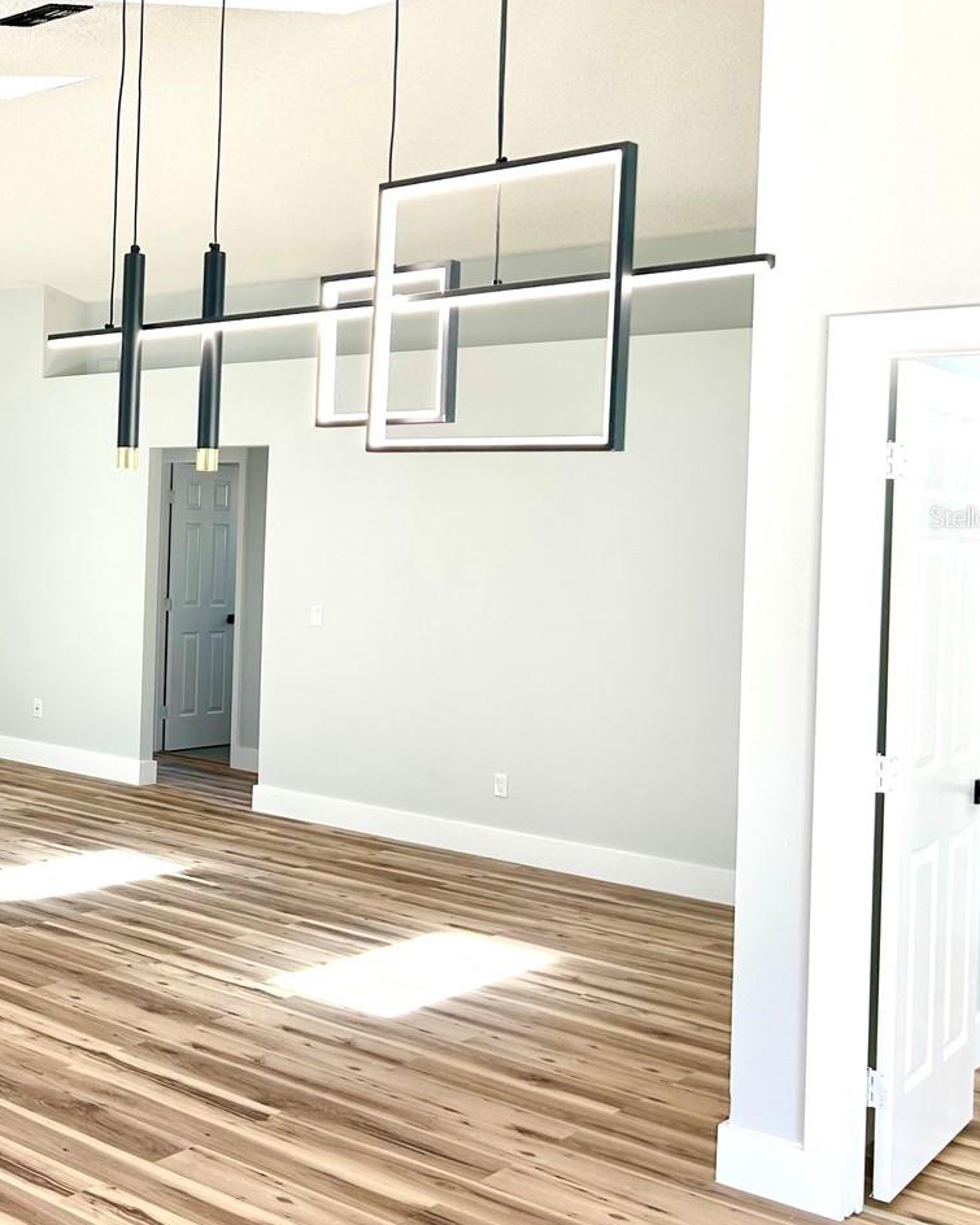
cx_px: 14
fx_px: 1559
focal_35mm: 43
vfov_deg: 42.8
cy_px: 516
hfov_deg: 32.3
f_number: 1.5
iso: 50
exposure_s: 1/267
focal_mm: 5.7
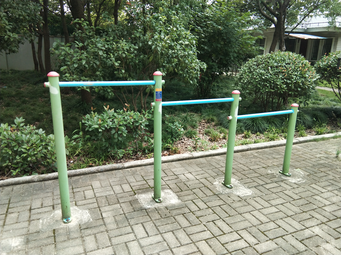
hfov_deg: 58.4
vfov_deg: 45.4
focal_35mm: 31
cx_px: 170
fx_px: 305
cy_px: 128
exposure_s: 1/209
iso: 50
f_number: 2.2
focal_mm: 3.69
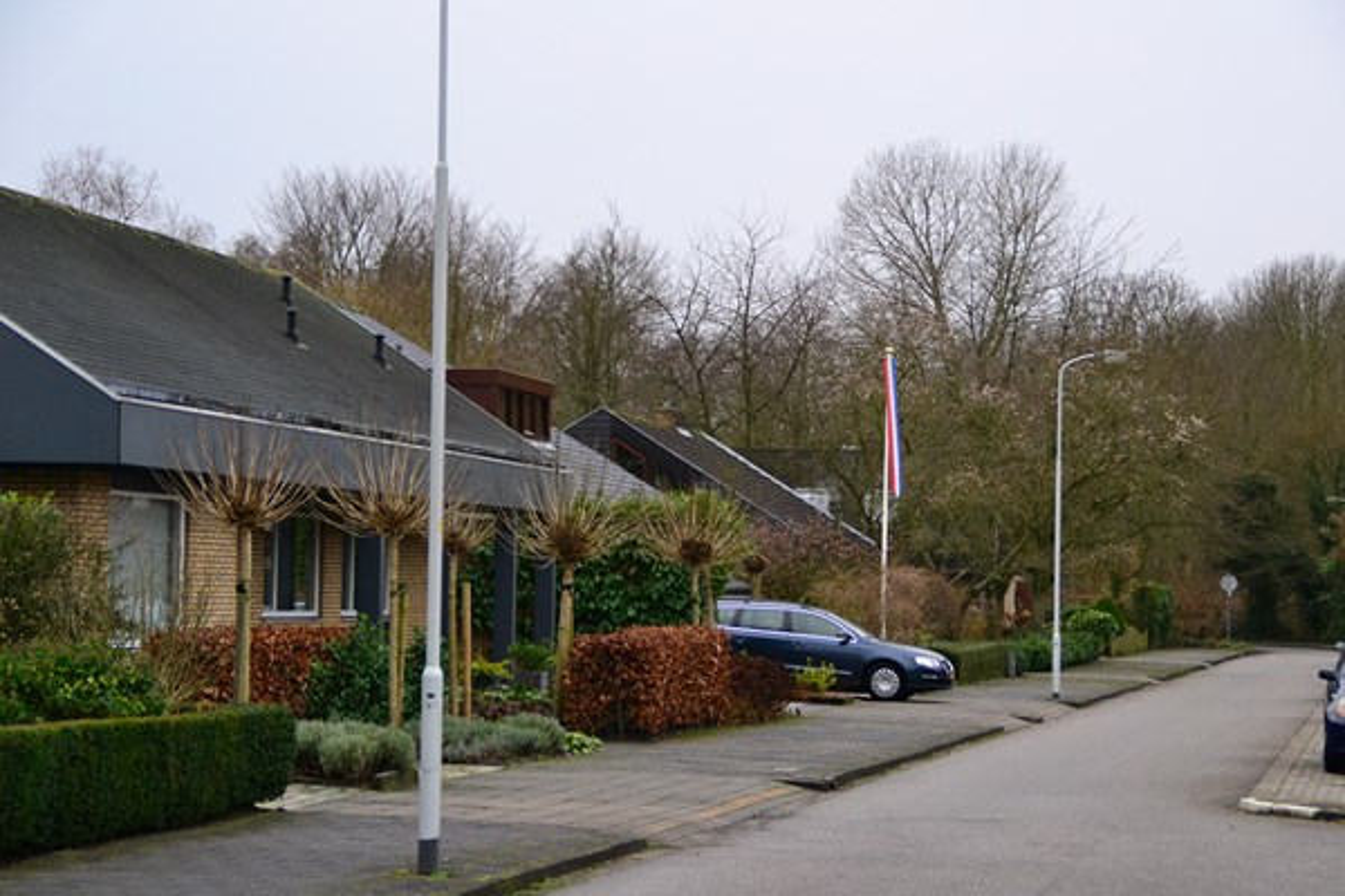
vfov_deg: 15.2
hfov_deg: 22.6
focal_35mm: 90
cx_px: 672
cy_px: 448
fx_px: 3362
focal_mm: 60
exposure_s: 1/400
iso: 1600
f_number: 5
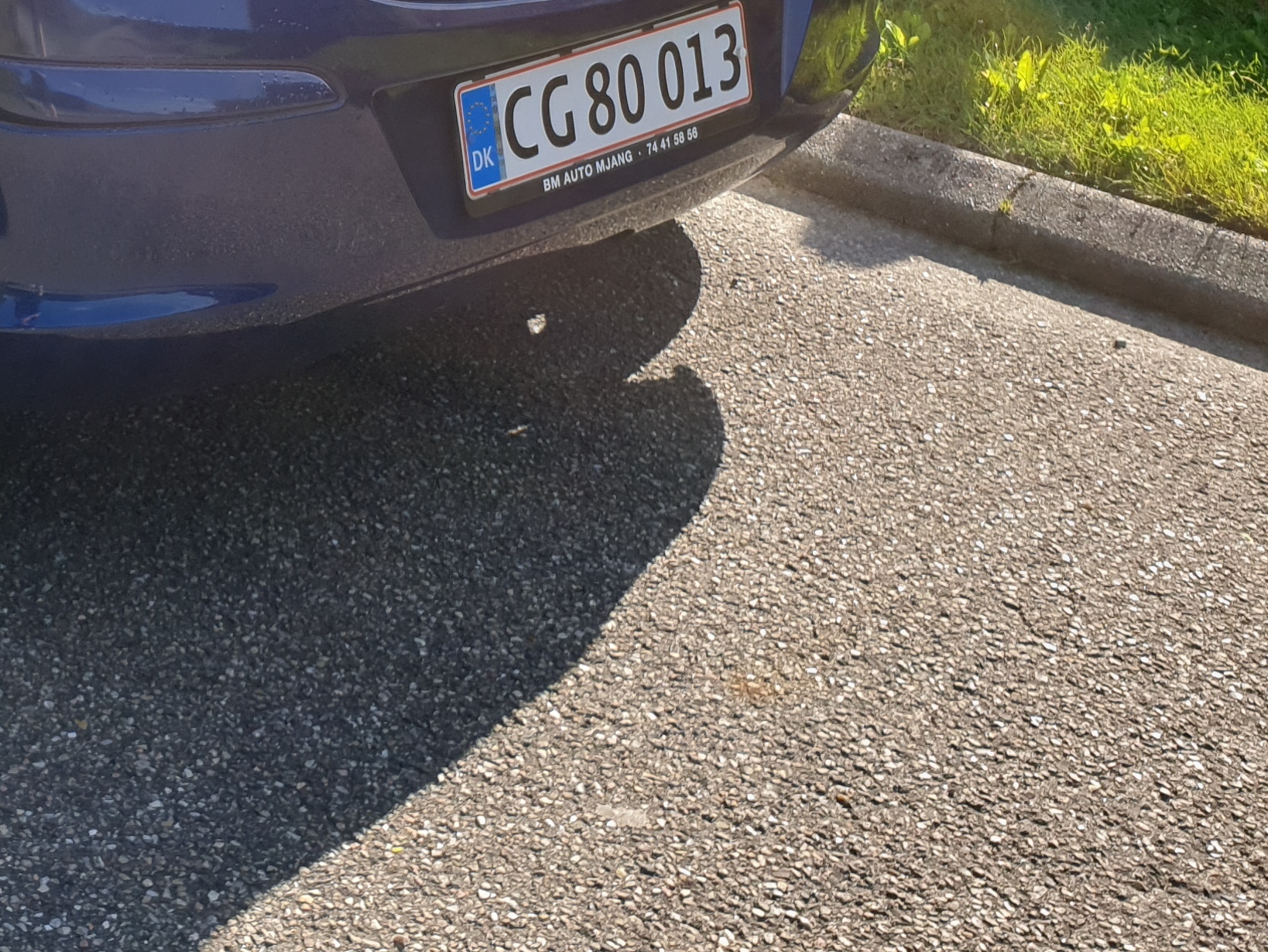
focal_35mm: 64
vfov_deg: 21.3
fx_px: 2345
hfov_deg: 28.7
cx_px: 58
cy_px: -190
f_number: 2.4
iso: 50
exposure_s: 1/876
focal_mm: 4.3
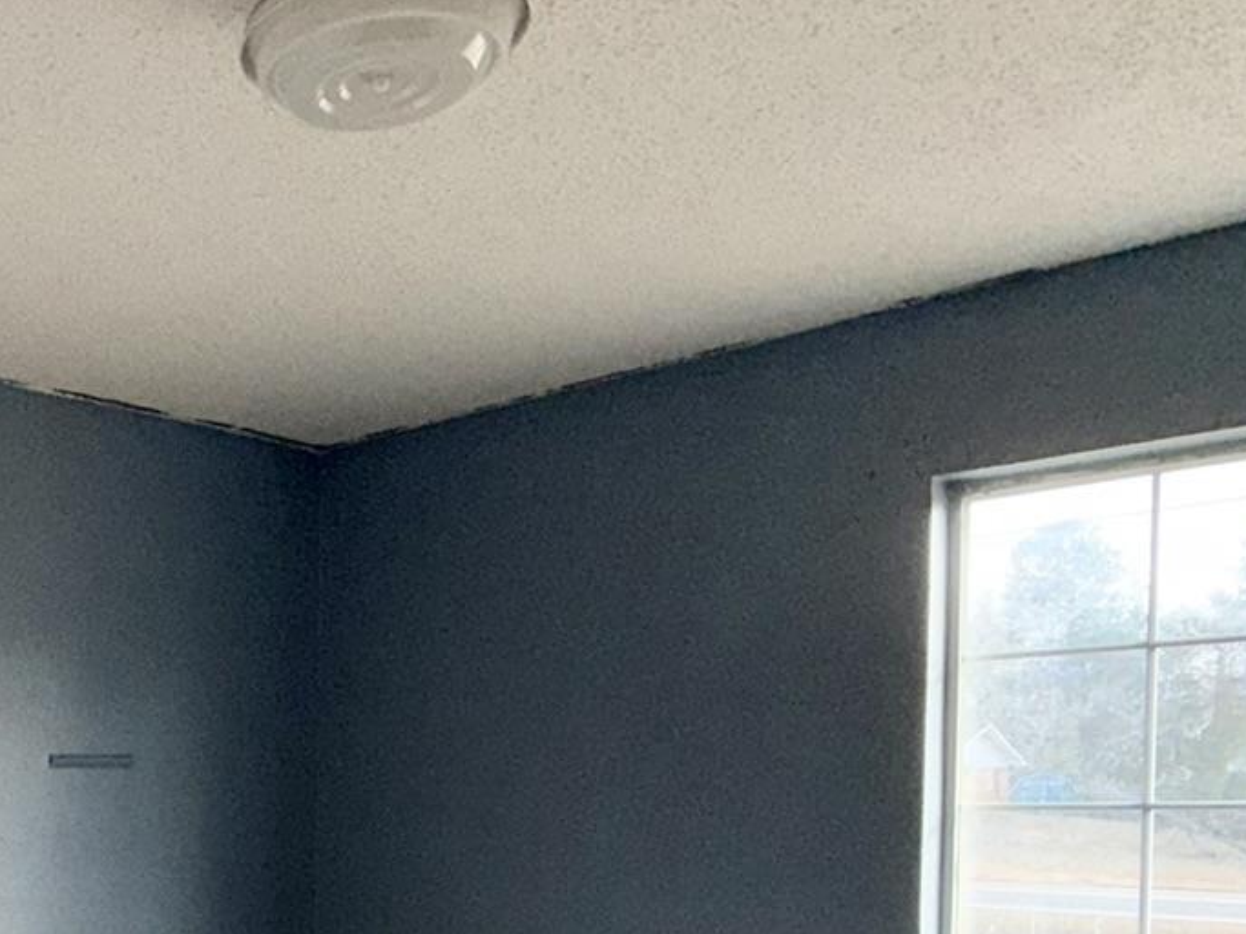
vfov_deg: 32.4
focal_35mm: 42
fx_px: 1512
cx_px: -75
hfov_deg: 38.3
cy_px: 863
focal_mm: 2.22
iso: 32
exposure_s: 1/122
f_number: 2.2
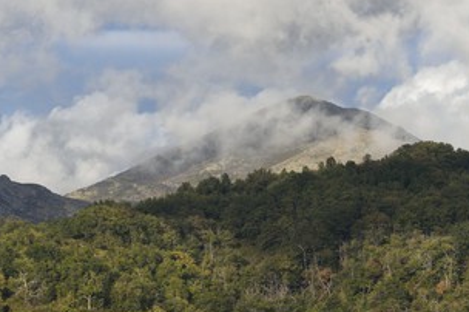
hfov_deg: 8.0
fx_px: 3331
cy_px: 190
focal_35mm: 256
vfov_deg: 5.4
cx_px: 173
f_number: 14
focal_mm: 185
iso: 200
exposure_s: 1/250
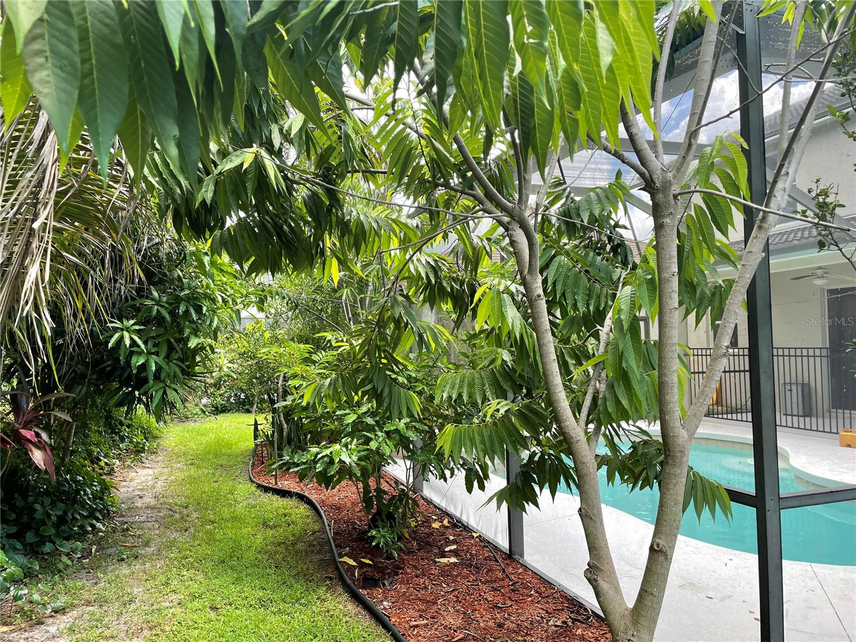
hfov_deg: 67.3
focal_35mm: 26
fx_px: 643
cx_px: 428
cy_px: 321
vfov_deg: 53.1
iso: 32
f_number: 1.6
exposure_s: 1/304
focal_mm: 4.2
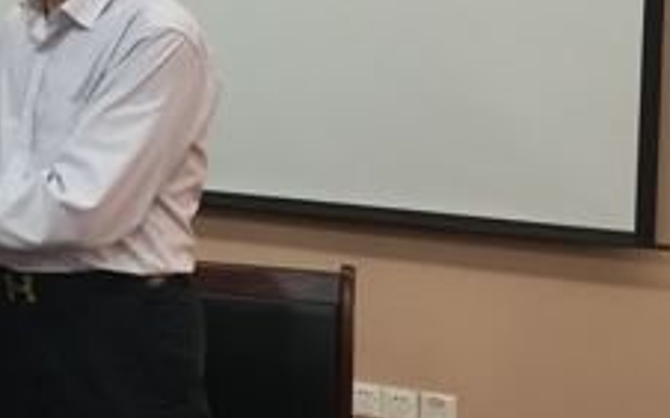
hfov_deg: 28.1
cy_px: 31
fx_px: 1241
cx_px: -24
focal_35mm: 68
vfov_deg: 18.8
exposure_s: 1/33
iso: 125
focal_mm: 4.15
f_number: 2.2
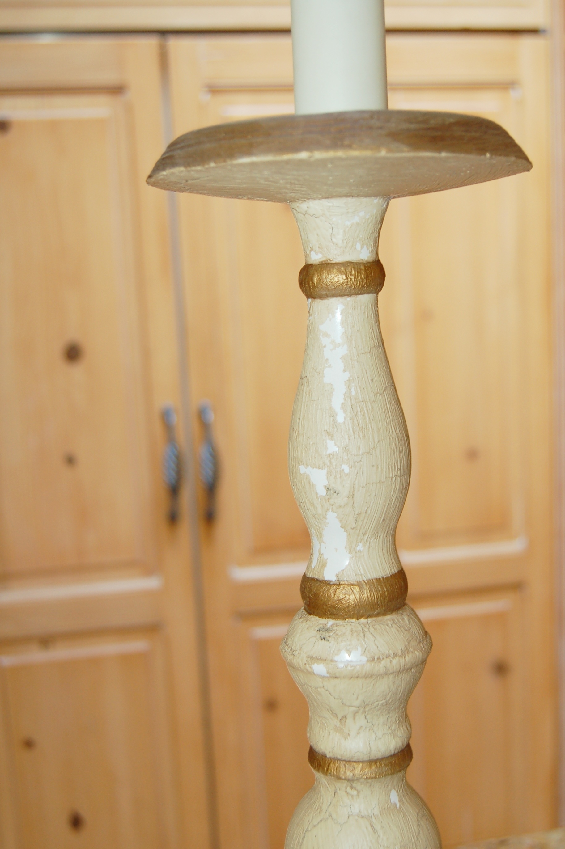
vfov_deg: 46.4
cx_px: 282
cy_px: 424
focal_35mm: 42
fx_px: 990
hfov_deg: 31.8
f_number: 4.2
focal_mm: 28
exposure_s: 1/60
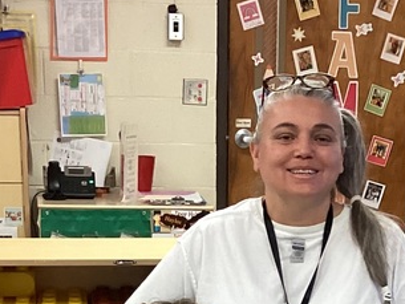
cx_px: 224
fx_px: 1217
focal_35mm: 104
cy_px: 446
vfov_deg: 13.5
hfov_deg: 18.9
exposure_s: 1/60
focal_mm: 3.3
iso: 200
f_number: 2.4
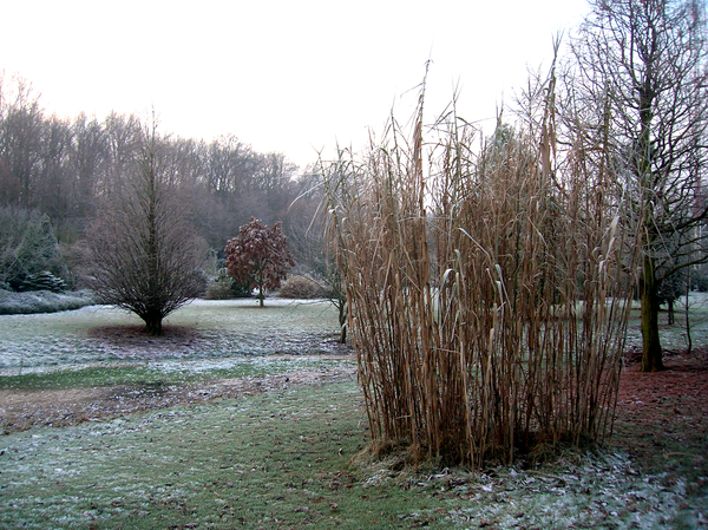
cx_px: 354
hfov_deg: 54.0
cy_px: 265
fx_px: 695
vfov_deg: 41.7
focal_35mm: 34
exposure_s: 1/36.3
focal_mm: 5.7
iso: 50
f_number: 2.9
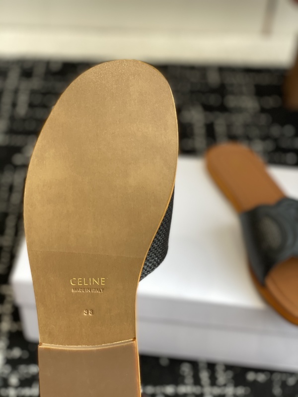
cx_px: 149
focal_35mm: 52
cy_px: 198
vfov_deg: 36.8
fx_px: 597
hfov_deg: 28.0
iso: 50
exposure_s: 1/122
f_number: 2
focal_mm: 6
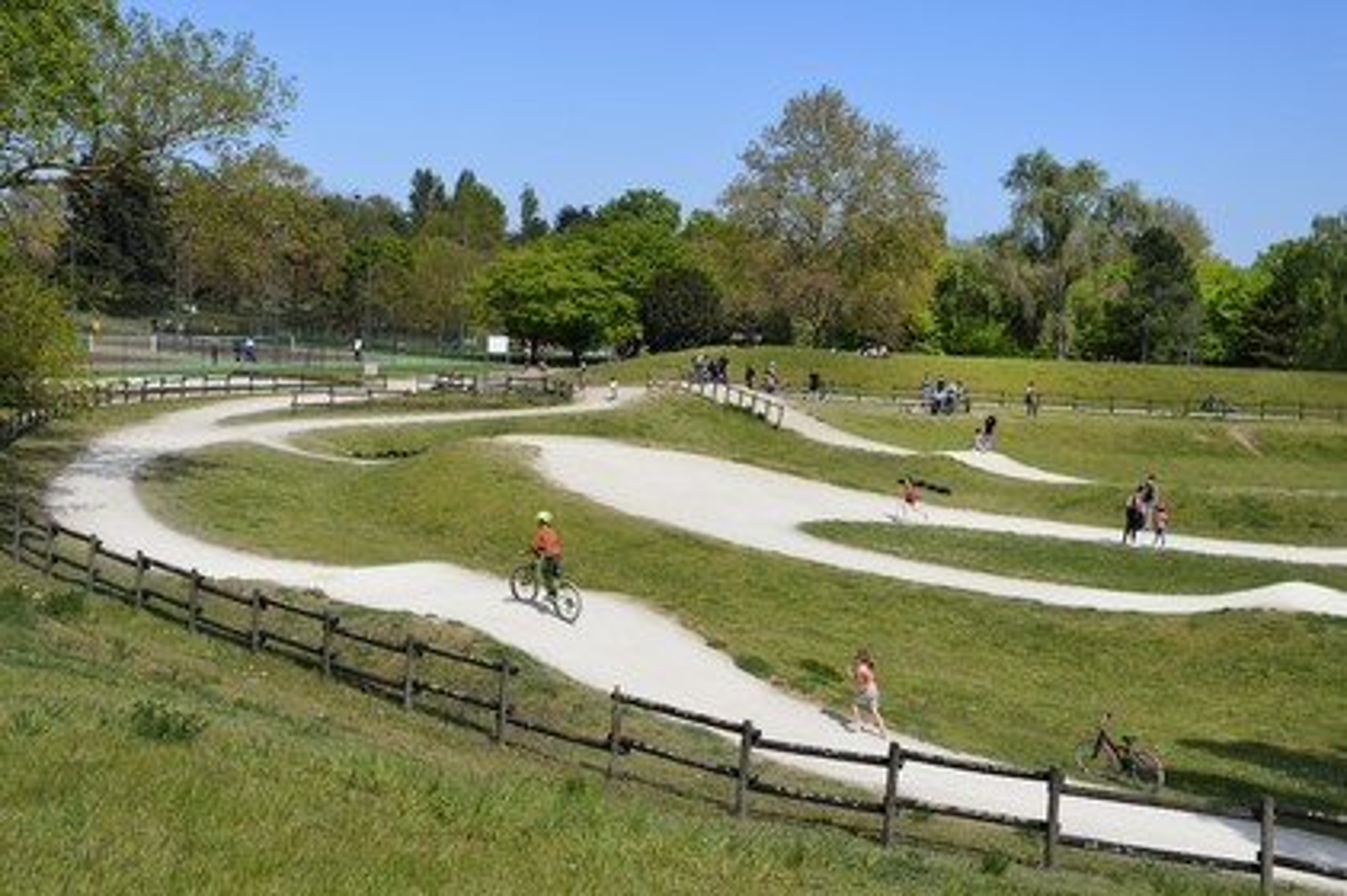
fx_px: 1720
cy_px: 448
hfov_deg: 42.8
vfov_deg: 29.2
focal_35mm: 46
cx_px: 674
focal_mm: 46
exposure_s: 1/320
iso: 200
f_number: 13
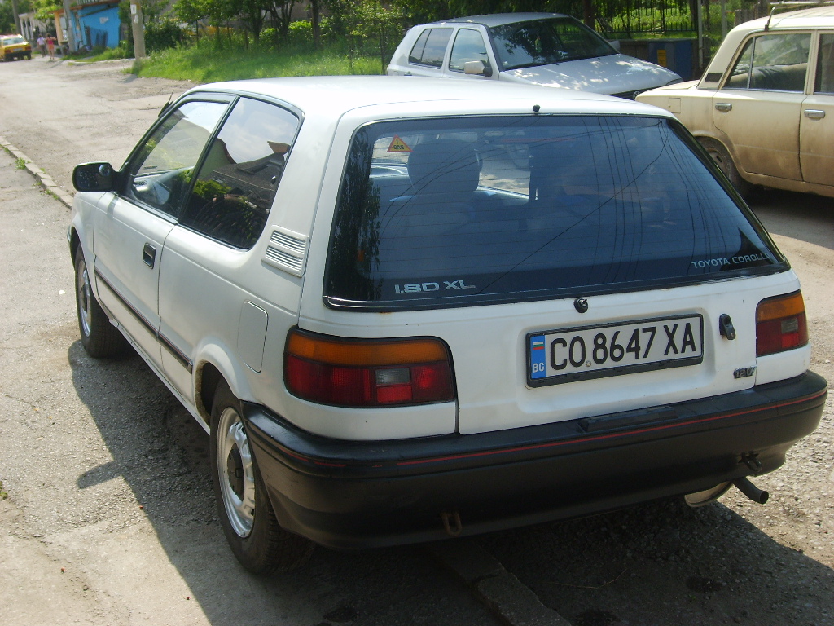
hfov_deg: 43.9
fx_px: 1036
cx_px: 417
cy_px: 313
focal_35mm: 43
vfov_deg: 33.6
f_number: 3
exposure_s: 1/750
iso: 50
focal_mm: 7.2
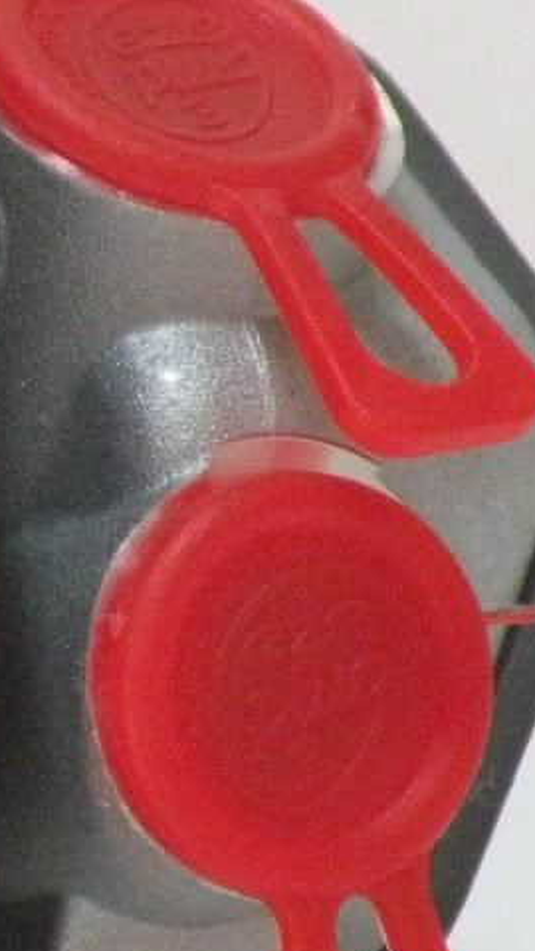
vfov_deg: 3.5
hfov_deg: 2.0
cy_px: 616
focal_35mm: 618
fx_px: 15586
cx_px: -343
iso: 400
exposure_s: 1/12.6
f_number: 4.5
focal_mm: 30.1
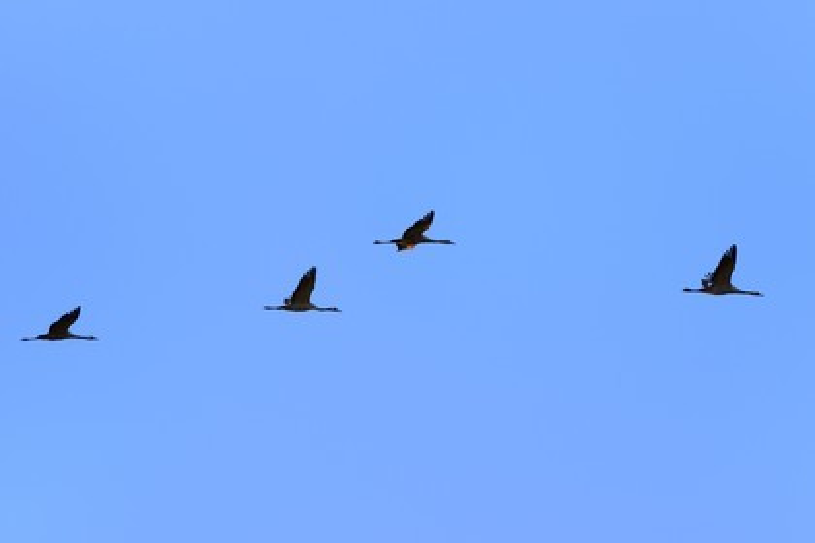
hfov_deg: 10.3
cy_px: 272
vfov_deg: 6.9
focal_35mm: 200
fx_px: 4527
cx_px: 408
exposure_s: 1/640
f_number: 5
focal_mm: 200
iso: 400
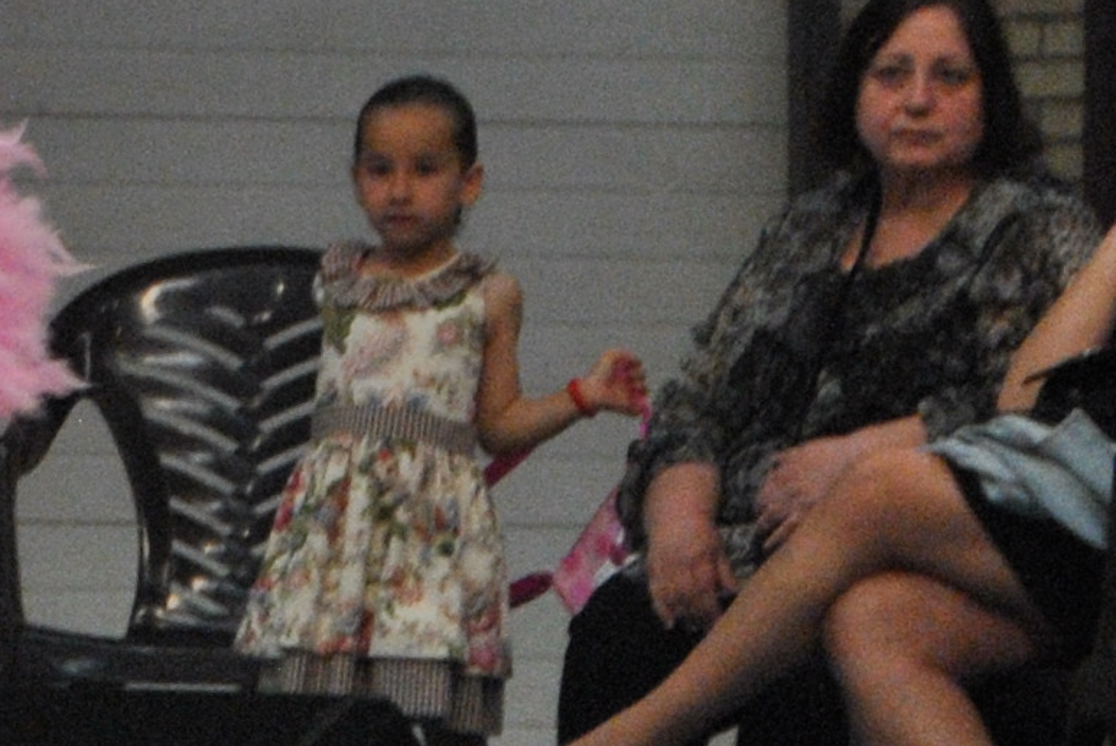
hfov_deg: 3.6
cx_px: -478
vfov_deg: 2.4
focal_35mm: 564
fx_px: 17485
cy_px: 179
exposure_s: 1/200
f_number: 5.3
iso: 800
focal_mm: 75
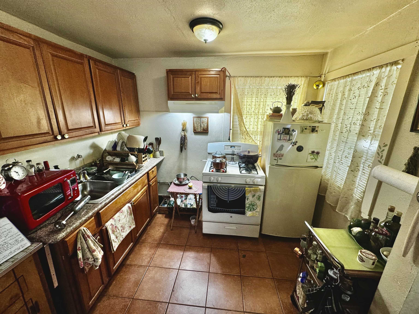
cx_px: 210
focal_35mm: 14
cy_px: 157
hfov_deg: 102.1
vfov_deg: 85.7
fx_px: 169
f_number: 2.2
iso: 200
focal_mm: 2.22
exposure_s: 1/60
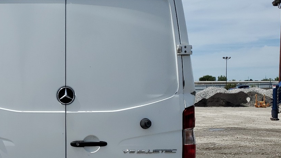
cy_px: 135
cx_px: 52
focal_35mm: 55
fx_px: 410
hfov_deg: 36.4
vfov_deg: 21.5
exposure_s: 1/10000
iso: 50
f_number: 1.5
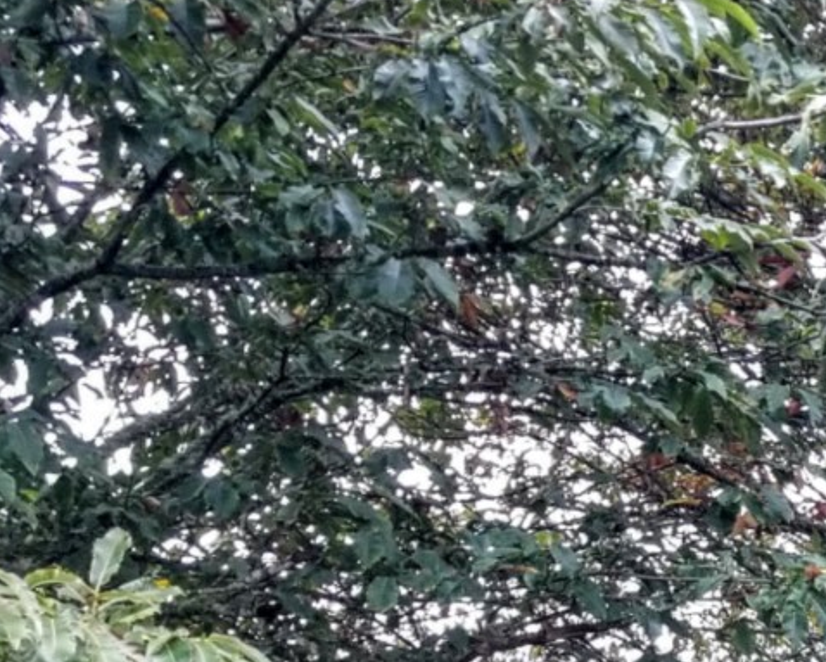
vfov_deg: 13.2
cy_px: 1144
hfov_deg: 15.5
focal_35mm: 107
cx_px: 1476
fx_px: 2617
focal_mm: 4.3
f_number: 1.7
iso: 50
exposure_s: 1/135
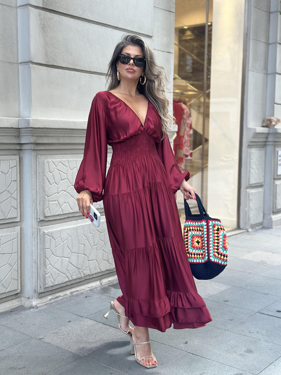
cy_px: 188
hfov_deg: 30.3
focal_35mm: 48
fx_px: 520
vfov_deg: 39.7
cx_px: 140
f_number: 1.78
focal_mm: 6.86
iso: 80
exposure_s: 1/248
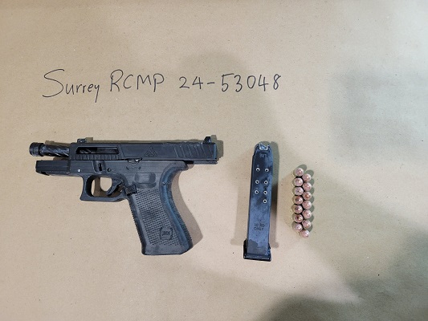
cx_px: 214
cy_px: 160
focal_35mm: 26
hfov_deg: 67.3
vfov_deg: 53.1
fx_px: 322
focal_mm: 5.4
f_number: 1.8
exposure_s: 1/60
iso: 250
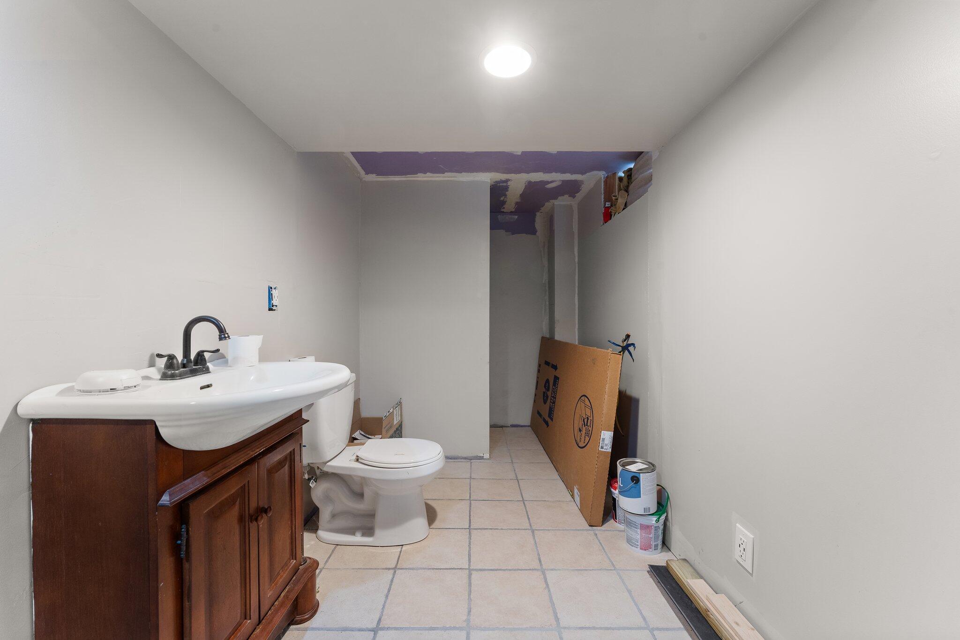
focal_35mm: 14
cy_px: 320
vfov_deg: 81.2
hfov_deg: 104.3
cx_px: 480
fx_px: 373
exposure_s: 1/6
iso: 800
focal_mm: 14
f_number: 10
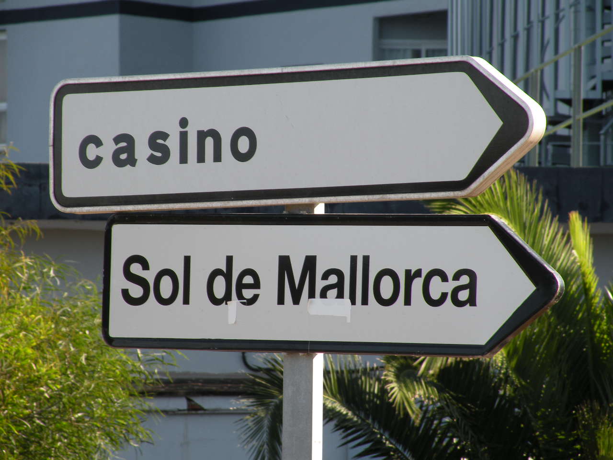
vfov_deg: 5.2
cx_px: 306
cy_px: 230
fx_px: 5065
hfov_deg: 6.9
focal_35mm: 286
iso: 64
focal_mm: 50.7
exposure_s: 1/166
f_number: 5
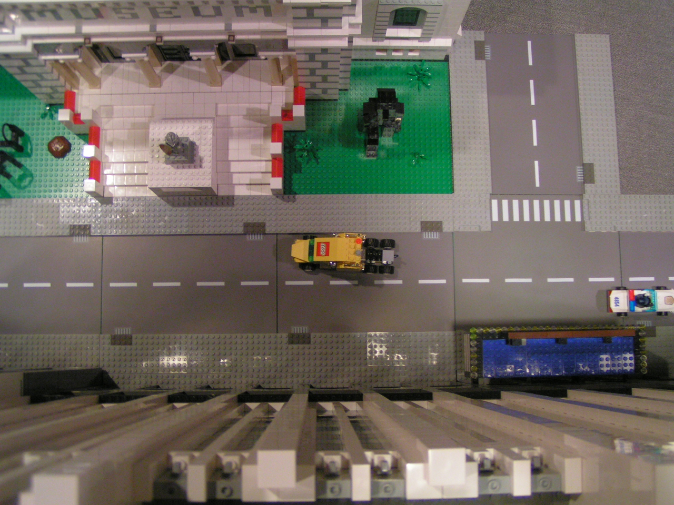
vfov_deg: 37.7
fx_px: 740
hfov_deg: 49.0
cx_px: 337
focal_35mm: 38
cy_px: 252
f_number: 2.8
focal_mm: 5.8
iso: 200
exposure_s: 1/10
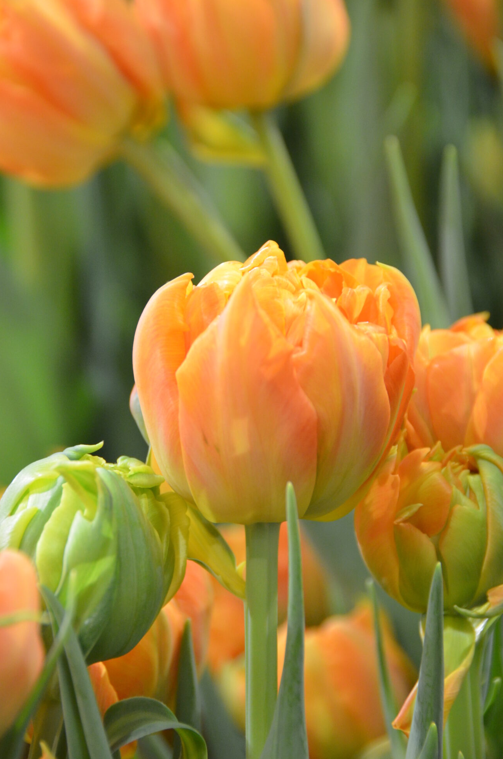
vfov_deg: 8.7
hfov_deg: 5.8
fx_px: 4970
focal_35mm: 236
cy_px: 371
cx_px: 250
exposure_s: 1/125
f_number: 5.6
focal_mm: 150
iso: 1600
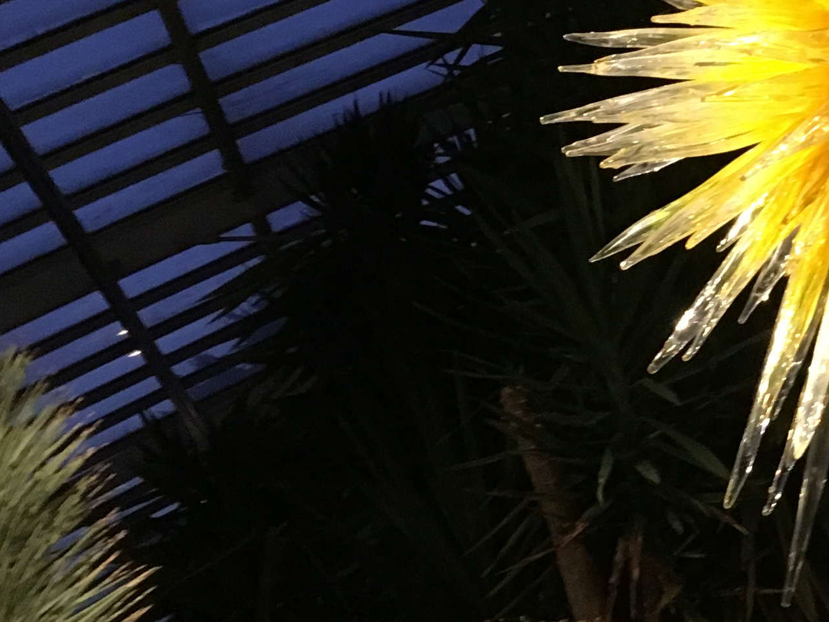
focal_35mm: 92
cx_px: 916
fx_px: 2203
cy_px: 97
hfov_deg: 20.3
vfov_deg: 15.9
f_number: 2.2
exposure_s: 1/20
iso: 200
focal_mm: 4.15
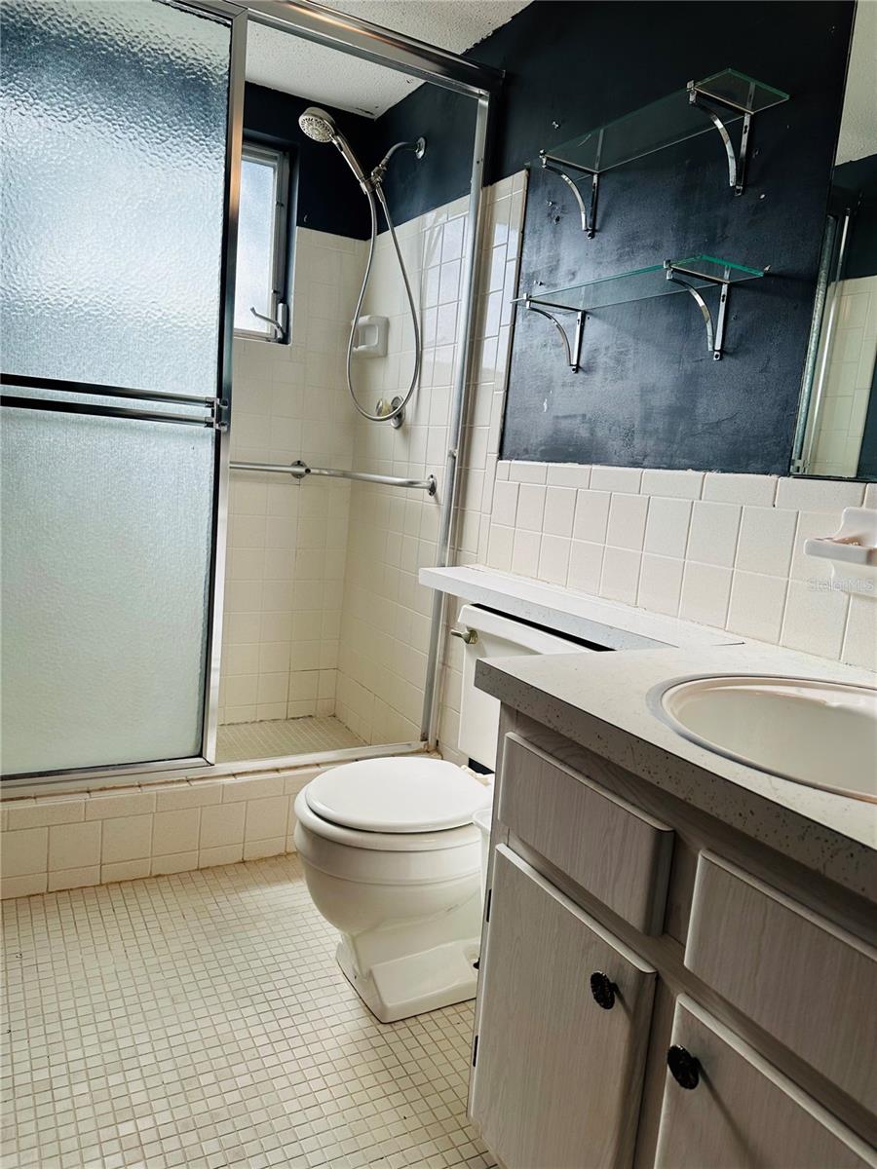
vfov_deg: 71.6
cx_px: 438
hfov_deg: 56.8
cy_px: 584
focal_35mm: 24
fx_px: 811
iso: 80
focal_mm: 6.86
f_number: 1.78
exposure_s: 1/555
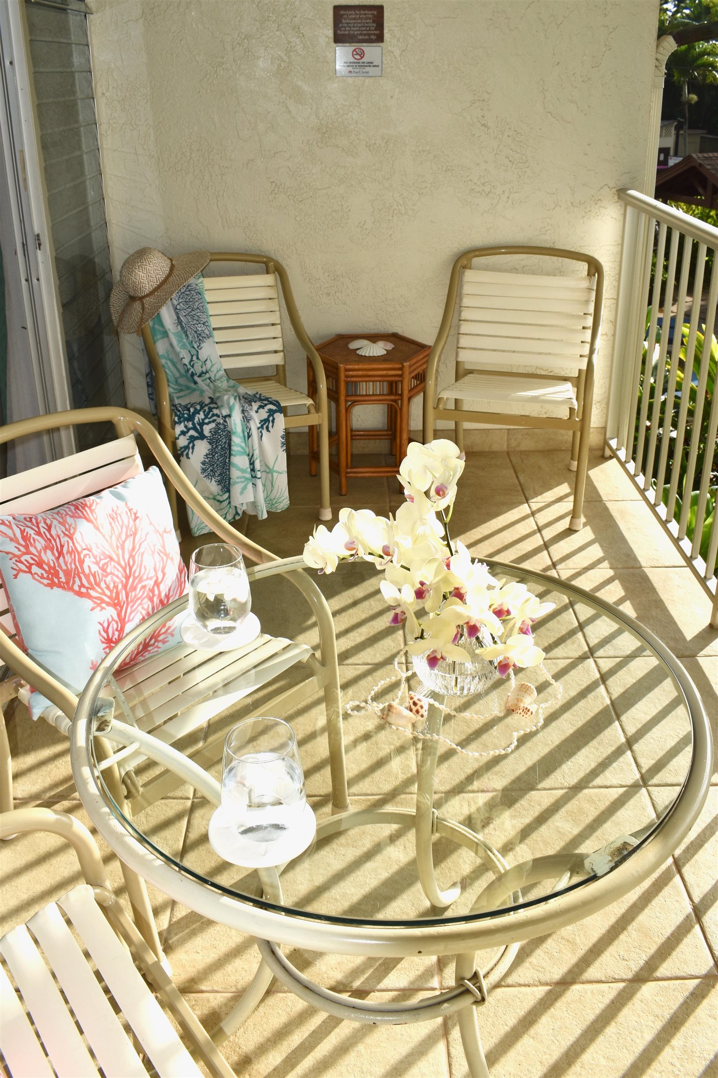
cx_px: 359
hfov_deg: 47.9
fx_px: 808
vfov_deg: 67.4
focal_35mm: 27
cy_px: 539
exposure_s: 1/200
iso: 100
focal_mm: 18
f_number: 11
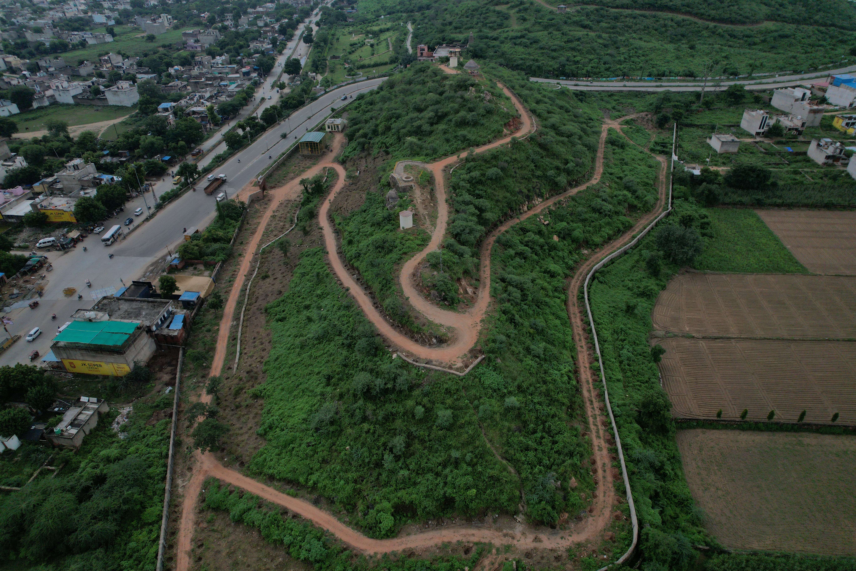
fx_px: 523
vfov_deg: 57.2
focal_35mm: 22
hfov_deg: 78.6
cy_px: 286
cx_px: 428
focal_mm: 8.38
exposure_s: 1/3200
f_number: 2.8
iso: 100
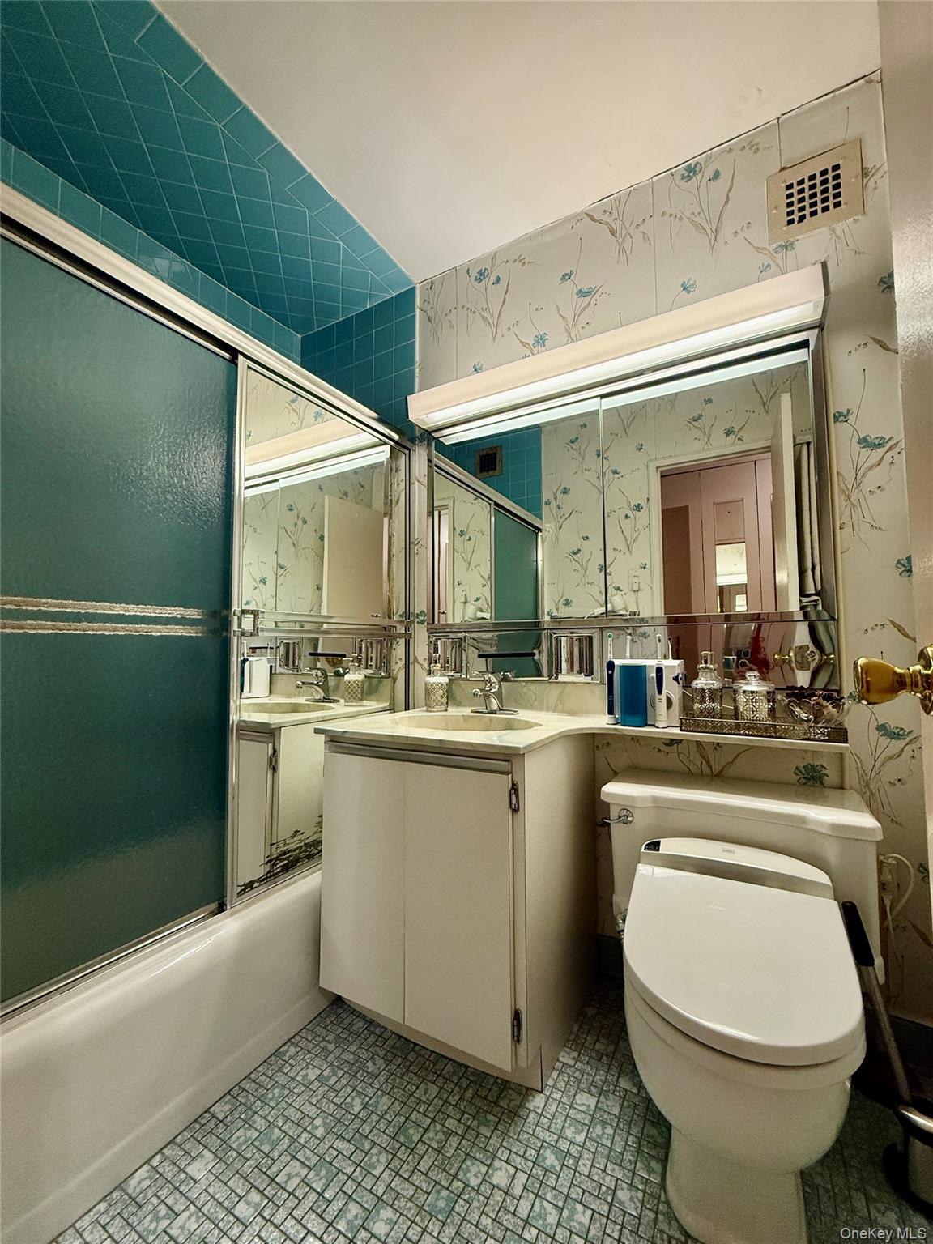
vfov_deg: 102.1
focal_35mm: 14
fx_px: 503
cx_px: 466
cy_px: 622
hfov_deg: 85.7
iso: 200
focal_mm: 2.22
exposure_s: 1/120
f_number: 2.2
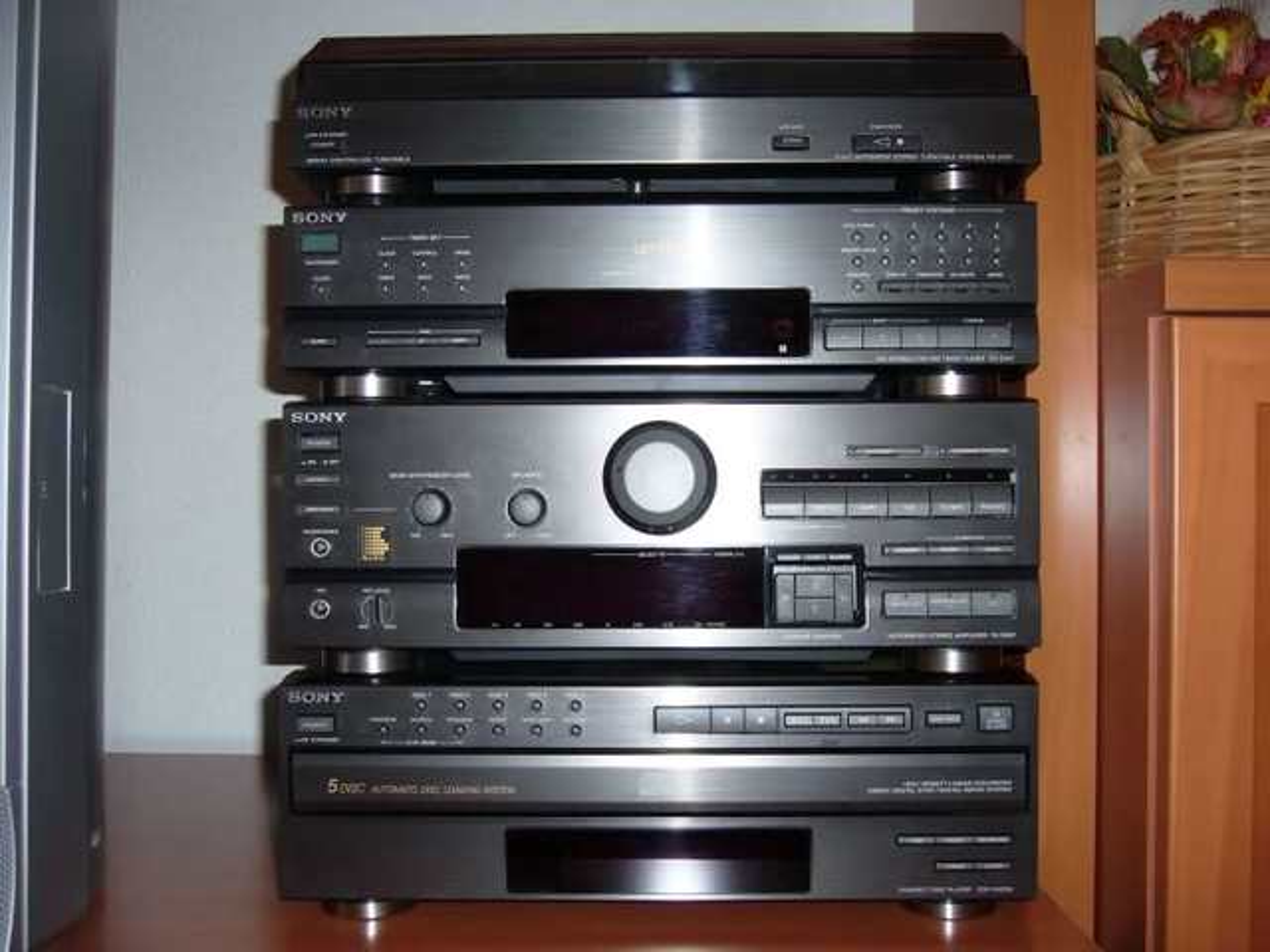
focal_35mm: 35
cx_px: 635
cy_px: 476
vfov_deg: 40.7
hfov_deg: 52.6
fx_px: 1284
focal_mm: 5.8
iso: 100
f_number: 2.8
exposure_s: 1/30
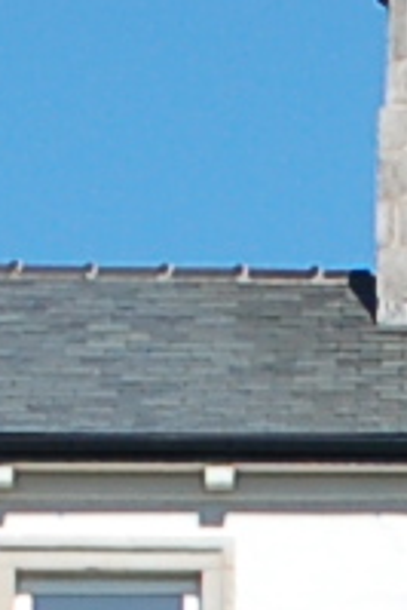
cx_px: 664
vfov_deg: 3.9
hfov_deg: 2.6
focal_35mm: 526
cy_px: 1039
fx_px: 8898
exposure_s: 1/400
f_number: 10
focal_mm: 31
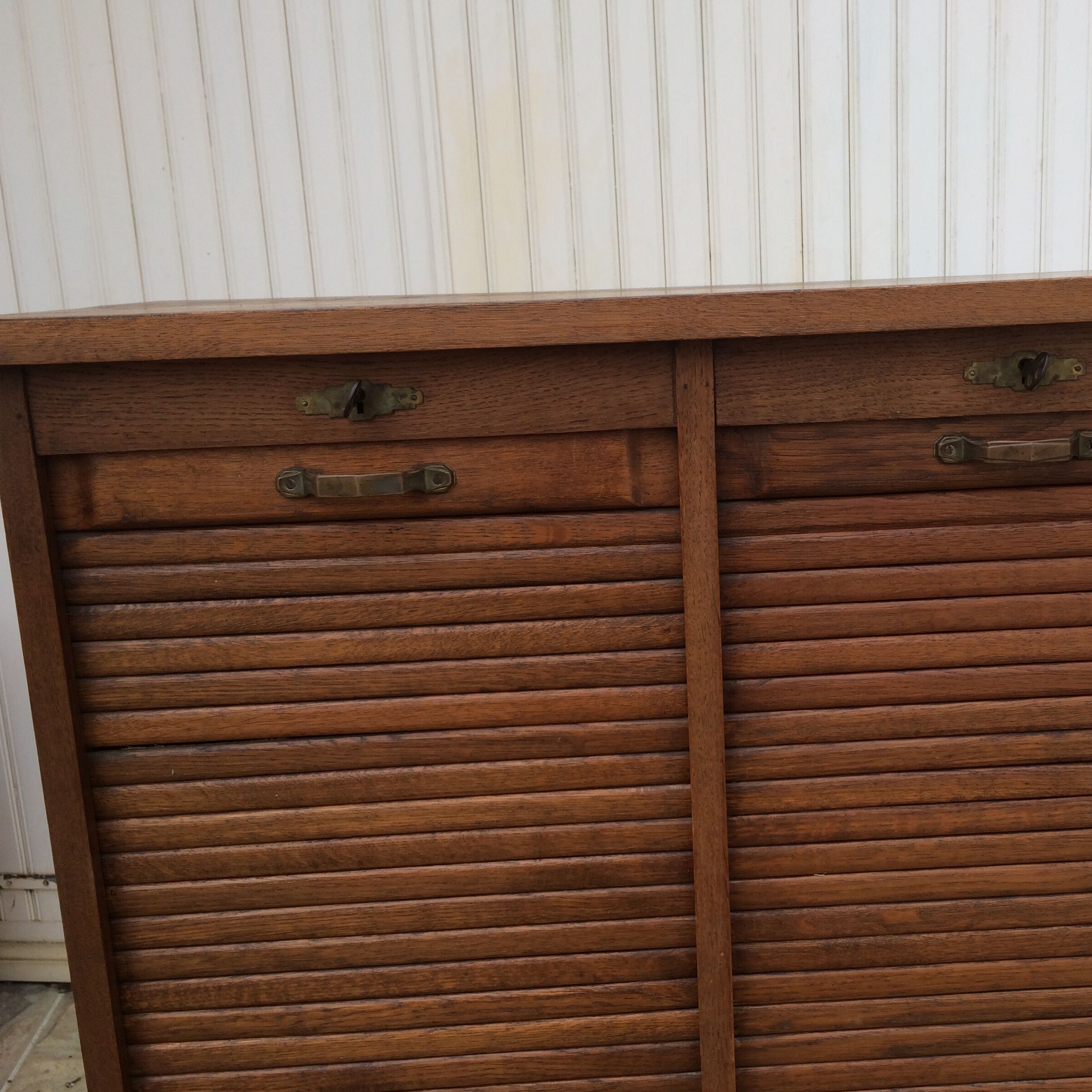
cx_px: 697
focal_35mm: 35
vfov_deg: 47.2
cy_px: 549
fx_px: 1249
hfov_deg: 46.7
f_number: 2.2
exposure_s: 1/128
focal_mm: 4.15
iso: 32
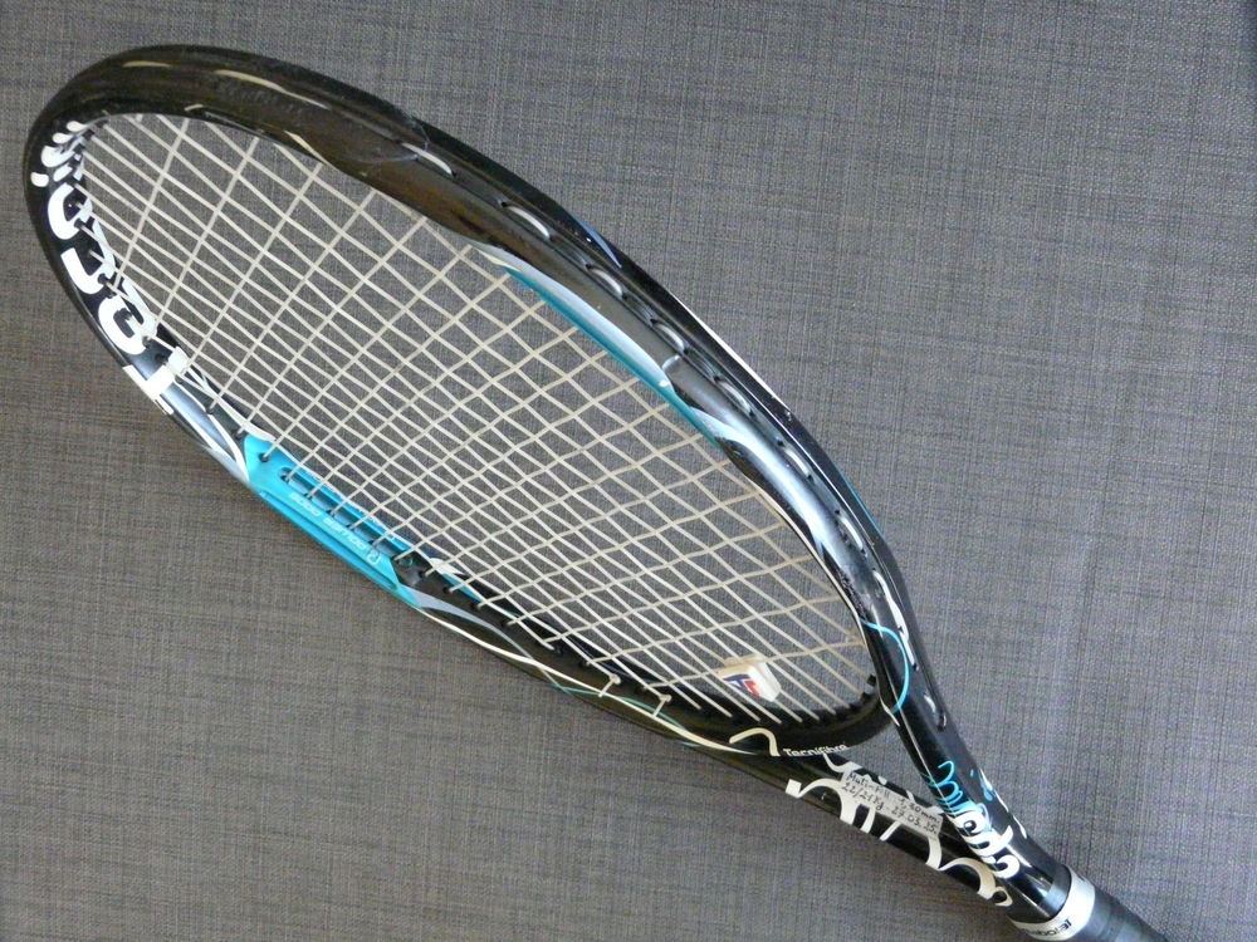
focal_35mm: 36
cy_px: 471
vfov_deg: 39.7
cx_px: 628
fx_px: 1307
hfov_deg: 51.4
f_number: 2.8
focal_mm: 5.9
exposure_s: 1/125
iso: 800
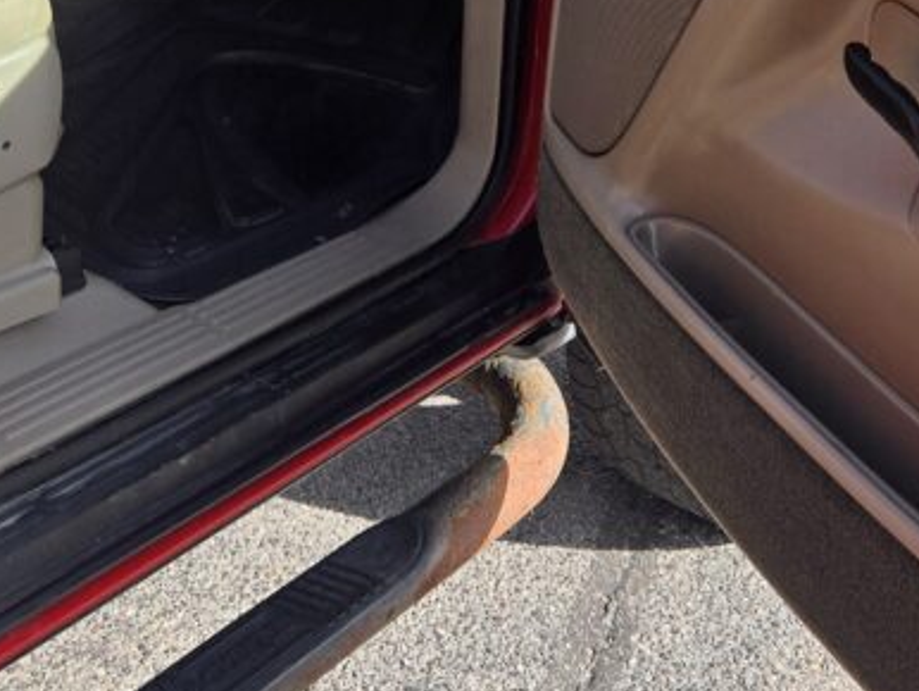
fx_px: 1620
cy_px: 60
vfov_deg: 23.4
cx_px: 557
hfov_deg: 31.6
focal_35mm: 61
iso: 80
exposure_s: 1/1920
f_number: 1.8
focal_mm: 5.4
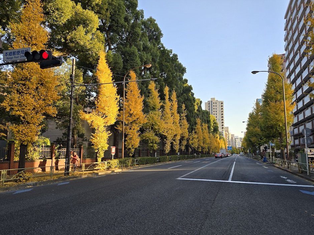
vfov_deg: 54.9
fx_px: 227
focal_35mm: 25
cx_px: 158
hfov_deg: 69.4
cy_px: 124
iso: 12
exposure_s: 1/151
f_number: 1.7
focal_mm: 6.3
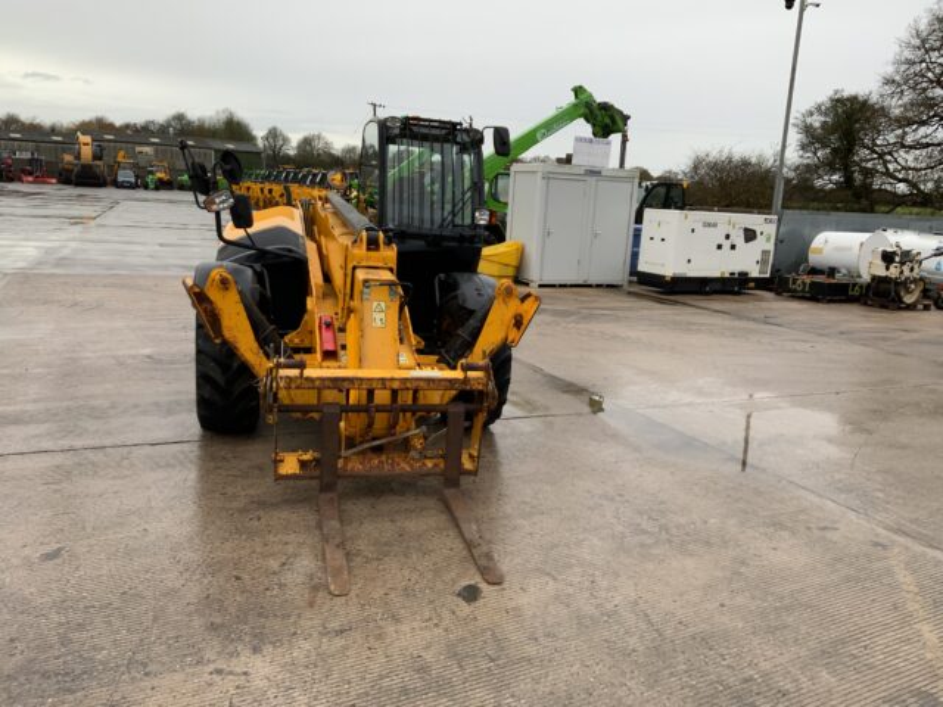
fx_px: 790
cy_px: 354
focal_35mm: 29
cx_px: 472
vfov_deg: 48.2
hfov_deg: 61.7
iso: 32
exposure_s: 1/122
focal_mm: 3
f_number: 1.8
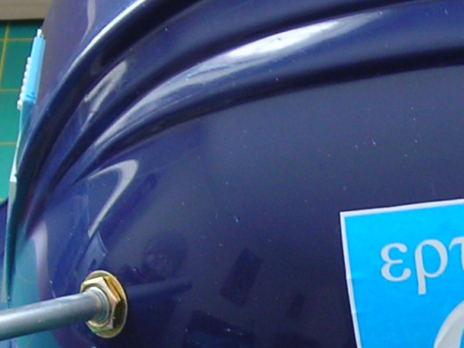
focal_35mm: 175
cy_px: 246
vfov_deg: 8.5
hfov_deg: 11.2
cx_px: 417
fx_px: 2345
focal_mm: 6.8
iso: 54
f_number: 3.3
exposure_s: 1/4
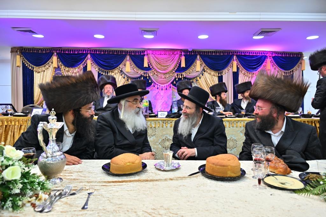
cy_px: 108
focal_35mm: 24
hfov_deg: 73.7
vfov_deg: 53.1
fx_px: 217
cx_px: 163
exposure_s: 1/160
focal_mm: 24
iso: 500
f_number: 4
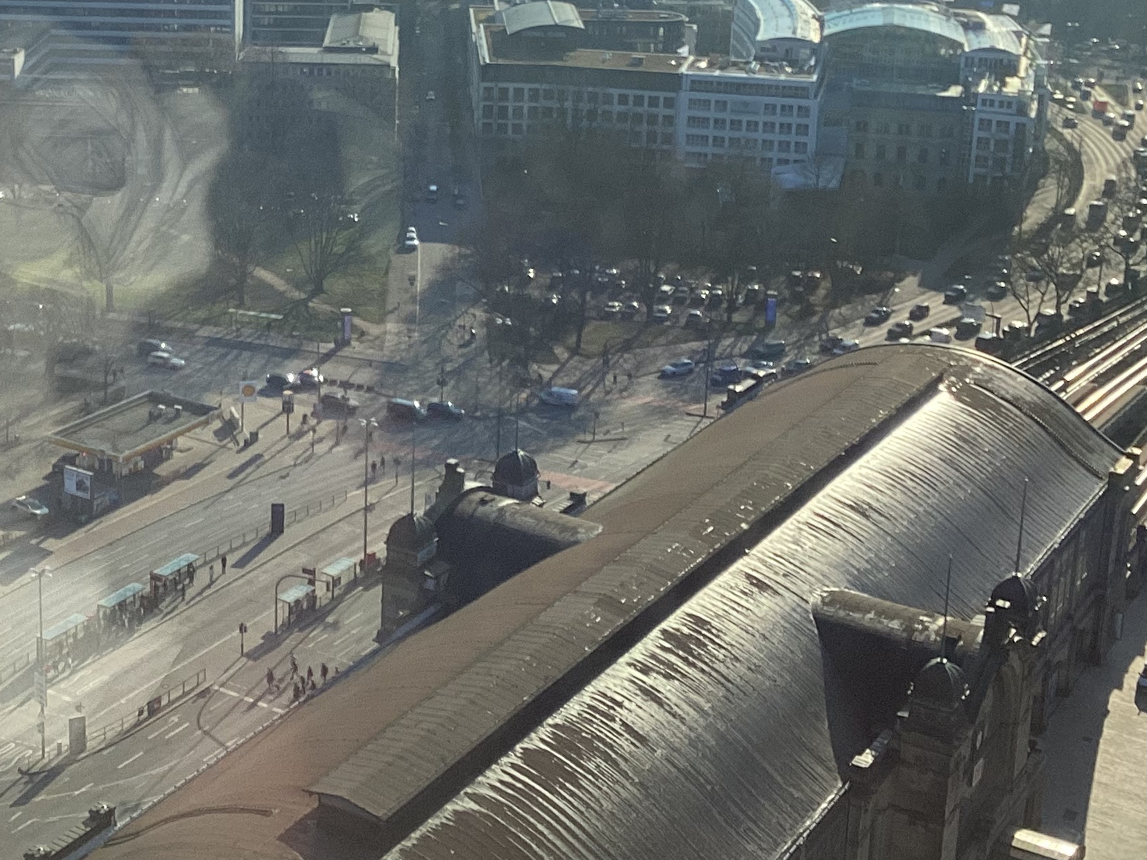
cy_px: 204
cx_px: 293
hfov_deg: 31.2
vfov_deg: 23.7
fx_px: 2021
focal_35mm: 61
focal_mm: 3.3
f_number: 2.4
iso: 25
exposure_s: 1/916
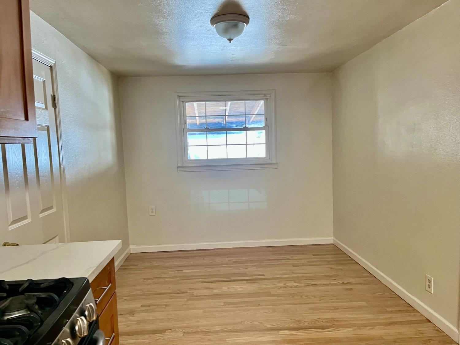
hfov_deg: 67.3
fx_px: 346
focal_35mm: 26
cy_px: 172
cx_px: 230
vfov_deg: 53.1
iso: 125
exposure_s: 1/60
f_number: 1.6
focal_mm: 5.1
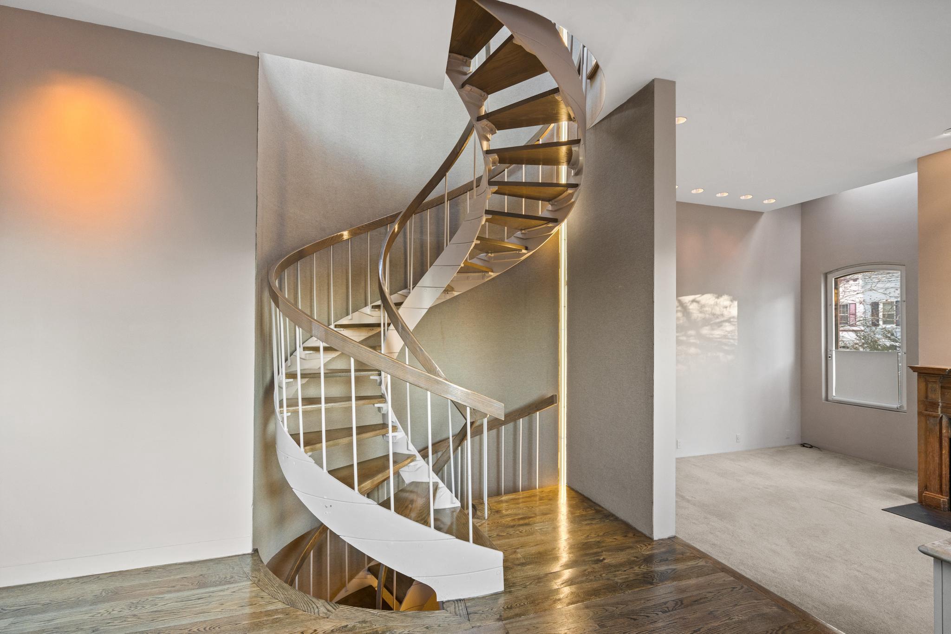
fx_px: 423
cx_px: 476
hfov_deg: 96.7
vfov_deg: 73.8
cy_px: 317
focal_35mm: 16
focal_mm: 16
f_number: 4
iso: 800
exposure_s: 1/15
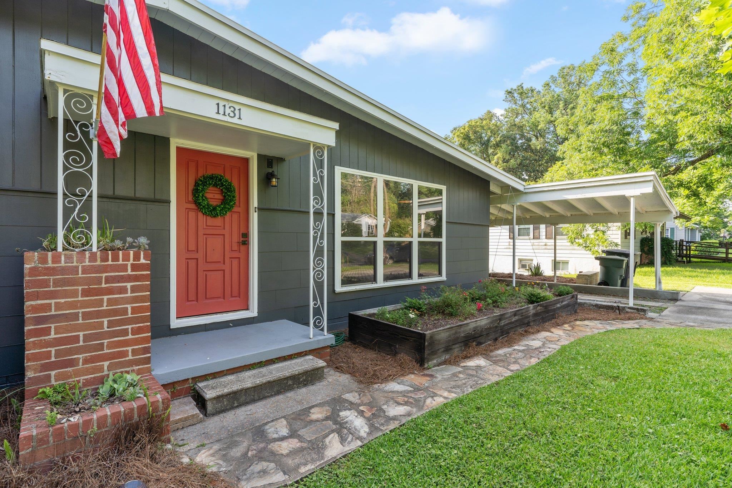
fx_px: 346
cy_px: 244
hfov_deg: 93.3
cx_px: 366
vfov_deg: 70.4
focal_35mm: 17
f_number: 9
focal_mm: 17
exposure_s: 1/20
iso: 100
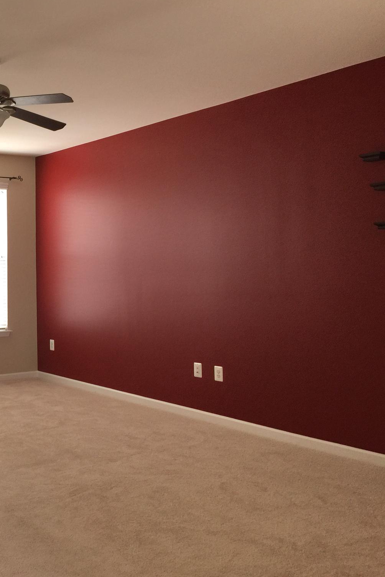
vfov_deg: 47.4
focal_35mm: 41
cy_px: 283
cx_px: -6
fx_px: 658
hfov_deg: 30.2
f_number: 2.2
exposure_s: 1/15
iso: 40
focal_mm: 4.15
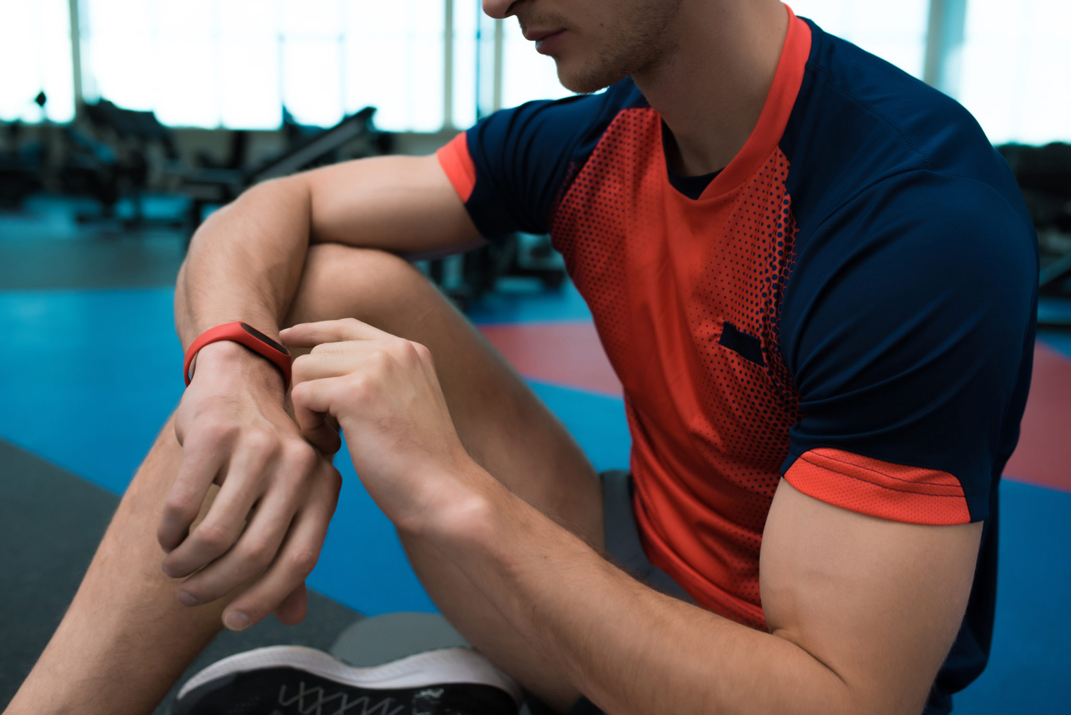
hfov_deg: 54.4
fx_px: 1042
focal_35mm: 35
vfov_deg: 37.9
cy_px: 358
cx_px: 536
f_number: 3.5
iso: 640
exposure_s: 1/125
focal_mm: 35
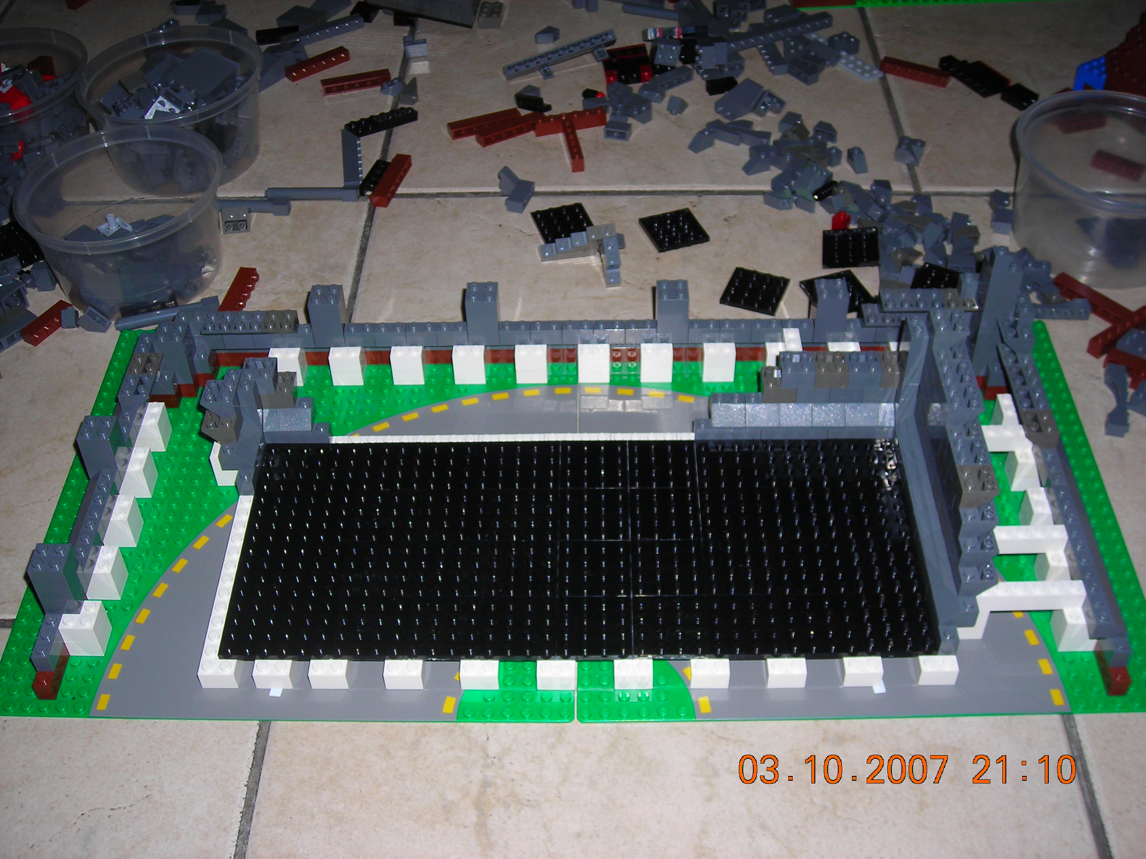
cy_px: 430
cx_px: 573
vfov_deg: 35.1
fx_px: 1357
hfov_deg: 45.8
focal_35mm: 41
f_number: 3.3
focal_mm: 6.8
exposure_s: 1/60.1
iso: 50
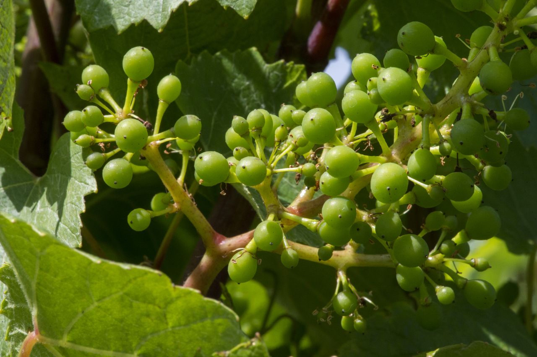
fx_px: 1565
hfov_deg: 19.5
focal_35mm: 105
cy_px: 178
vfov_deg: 13.0
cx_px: 268
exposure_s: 1/125
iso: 2500
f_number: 38
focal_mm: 105
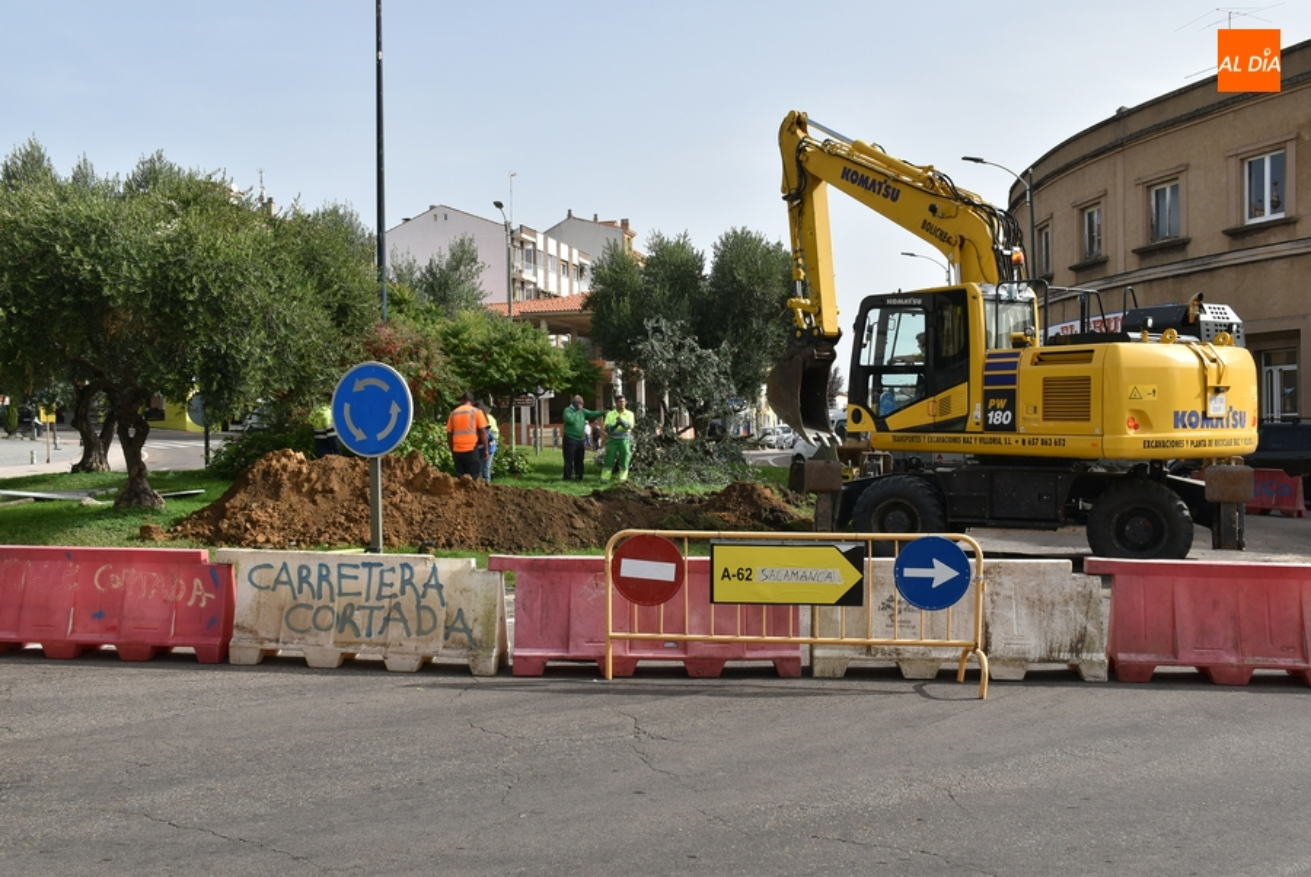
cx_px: 656
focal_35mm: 33
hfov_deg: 57.2
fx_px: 1203
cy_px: 438
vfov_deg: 40.1
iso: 200
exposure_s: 1/320
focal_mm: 22
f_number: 9
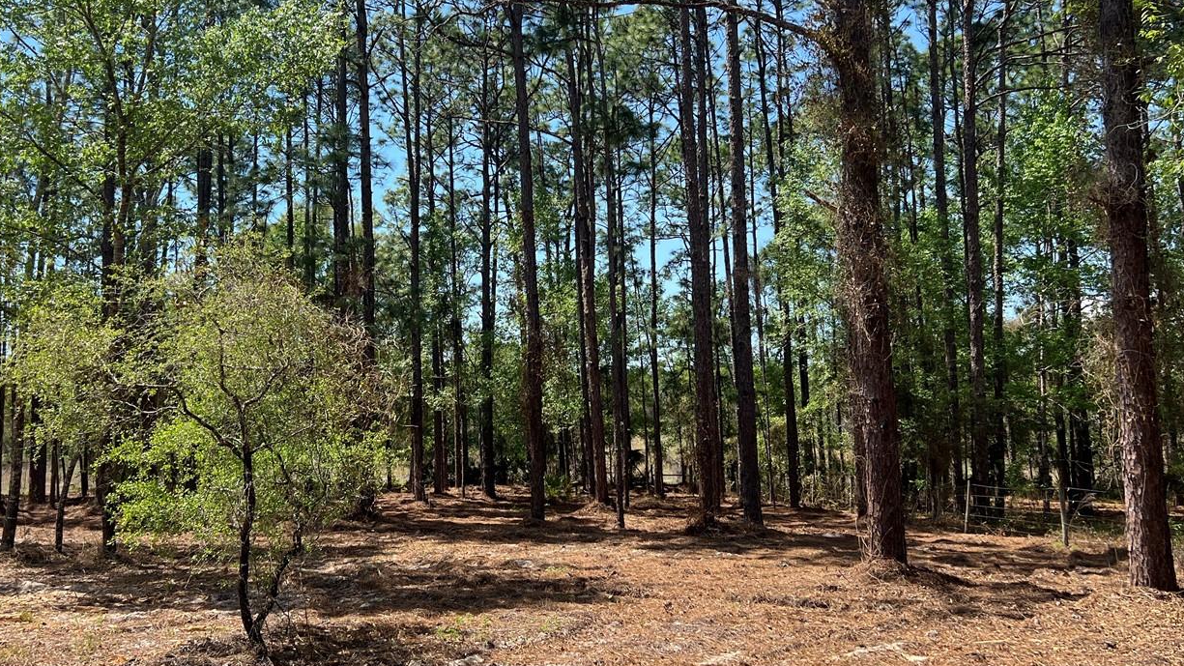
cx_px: 515
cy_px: 281
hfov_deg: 53.9
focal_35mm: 37
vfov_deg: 31.9
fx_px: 1162
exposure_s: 1/2008
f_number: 1.5
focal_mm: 5.7
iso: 50
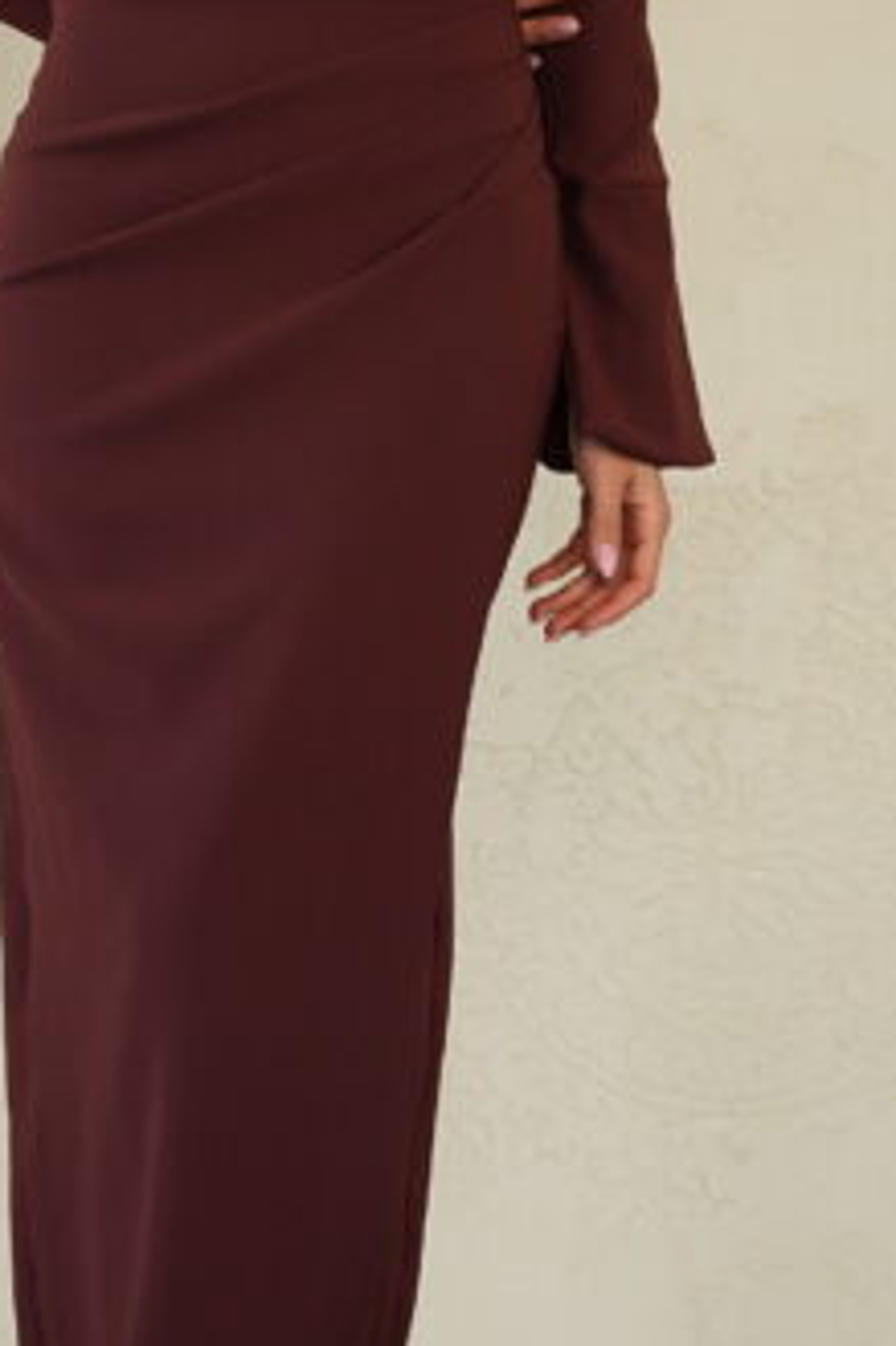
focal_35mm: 130
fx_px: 4872
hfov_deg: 10.5
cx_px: 460
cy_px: 323
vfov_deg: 15.7
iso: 640
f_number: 3.5
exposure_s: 1/320
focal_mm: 43.8
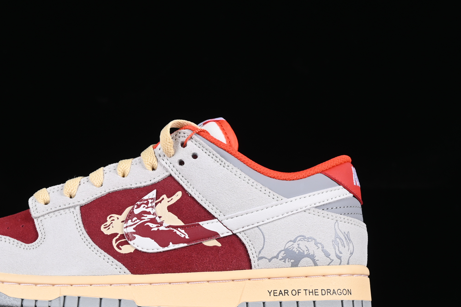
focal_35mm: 104
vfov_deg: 13.1
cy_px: 195
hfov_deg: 19.6
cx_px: 149
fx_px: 1331
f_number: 8
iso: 160
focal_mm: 50
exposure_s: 1/80
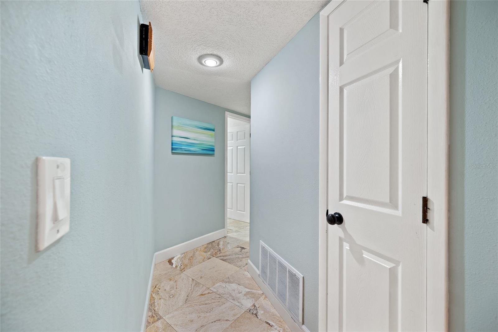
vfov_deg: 81.2
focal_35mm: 14
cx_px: 249
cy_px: 166
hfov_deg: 104.2
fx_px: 194
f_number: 6.3
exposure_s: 1/2.5
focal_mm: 14
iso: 250
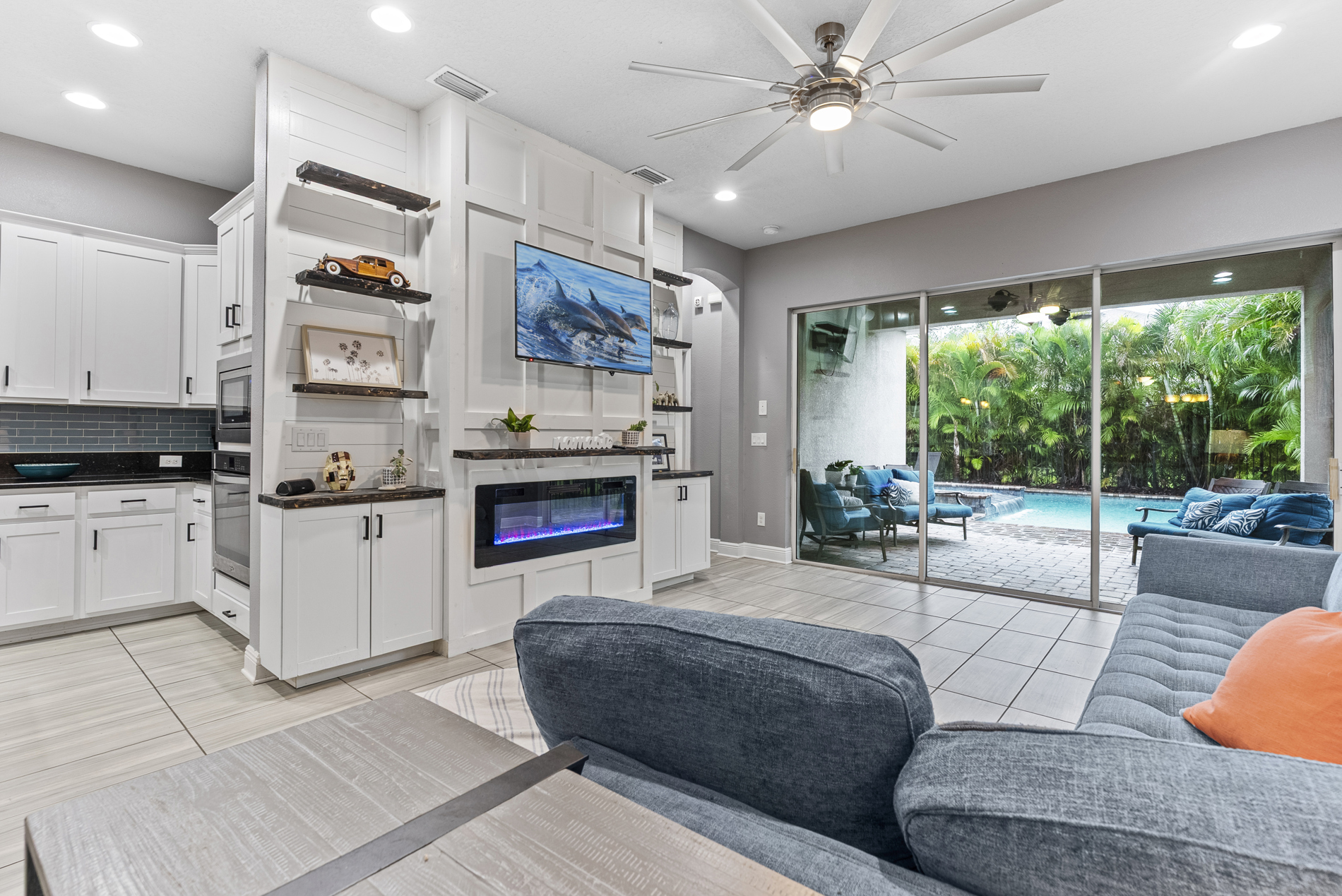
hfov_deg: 96.7
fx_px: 597
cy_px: 448
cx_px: 671
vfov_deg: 73.8
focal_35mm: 16
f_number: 9
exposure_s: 1.6
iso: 250
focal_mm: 16
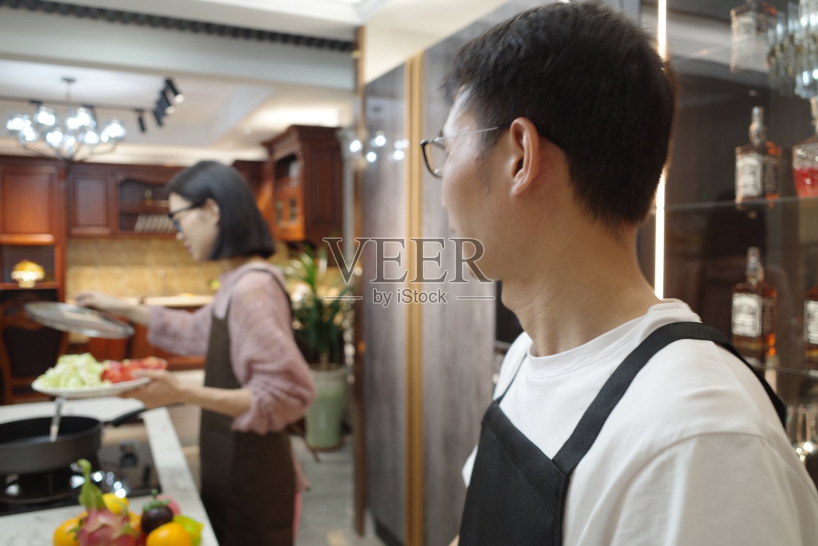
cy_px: 273
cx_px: 409
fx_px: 636
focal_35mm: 28
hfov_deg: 65.5
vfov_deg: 46.4
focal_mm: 18.3
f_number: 2.8
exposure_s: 1/30
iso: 250
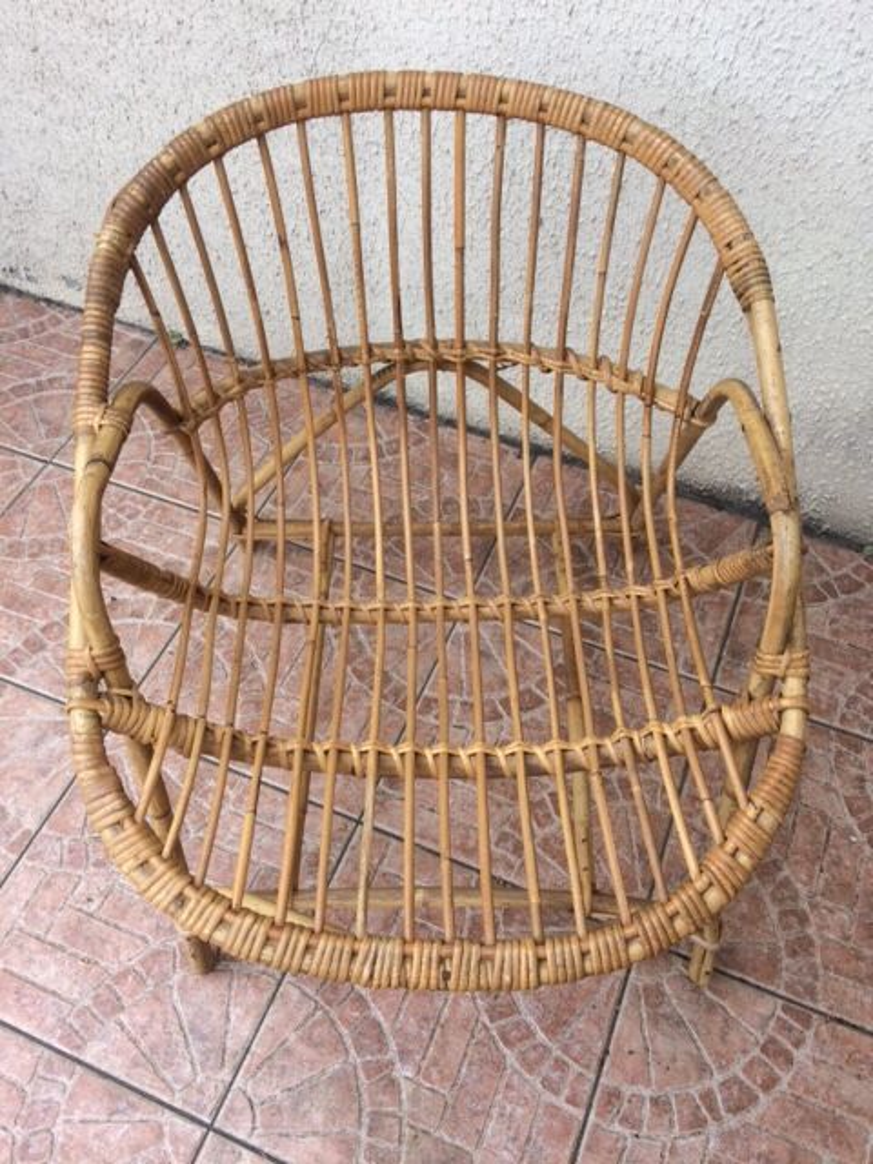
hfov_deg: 48.2
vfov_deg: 61.7
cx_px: 436
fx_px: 975
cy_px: 582
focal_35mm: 29
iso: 32
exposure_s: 1/441
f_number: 2.2
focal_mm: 4.15
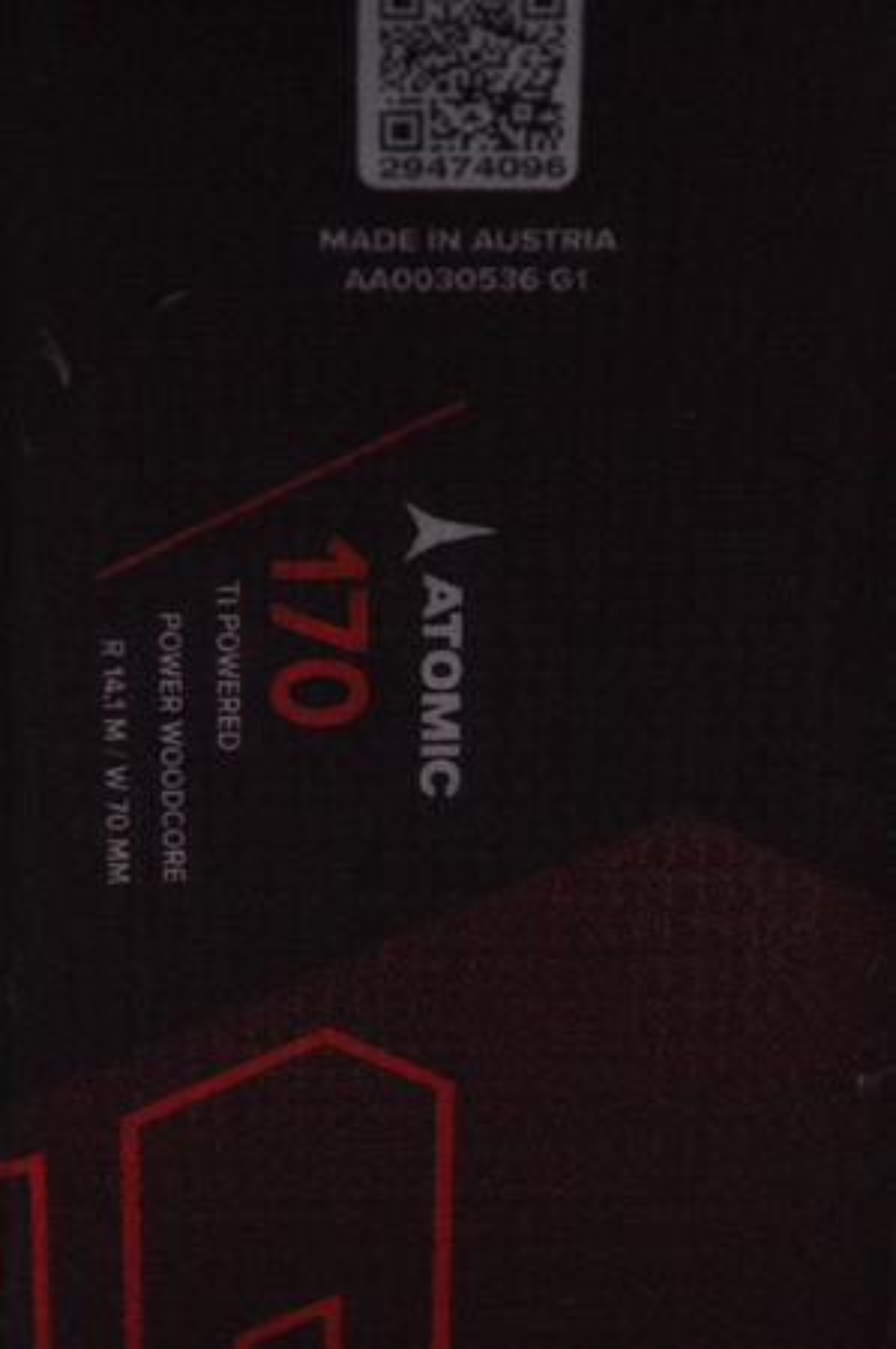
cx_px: 448
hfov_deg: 8.7
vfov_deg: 13.1
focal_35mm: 158
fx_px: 5893
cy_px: 674
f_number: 9.5
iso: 3200
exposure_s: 1/125
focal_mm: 105
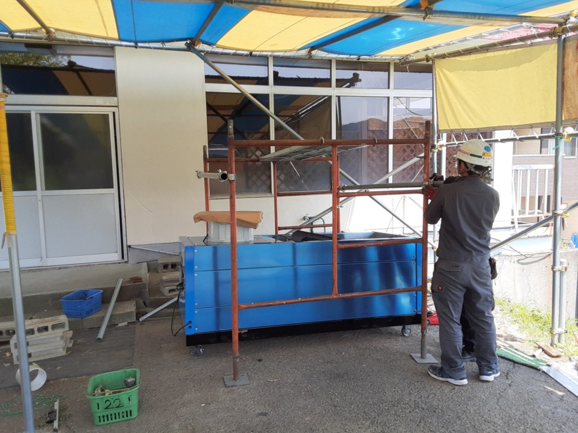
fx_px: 451
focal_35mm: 27
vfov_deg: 51.4
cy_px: 216
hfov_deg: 65.3
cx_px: 289
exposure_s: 1/425
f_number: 1.9
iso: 40
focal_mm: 2.91
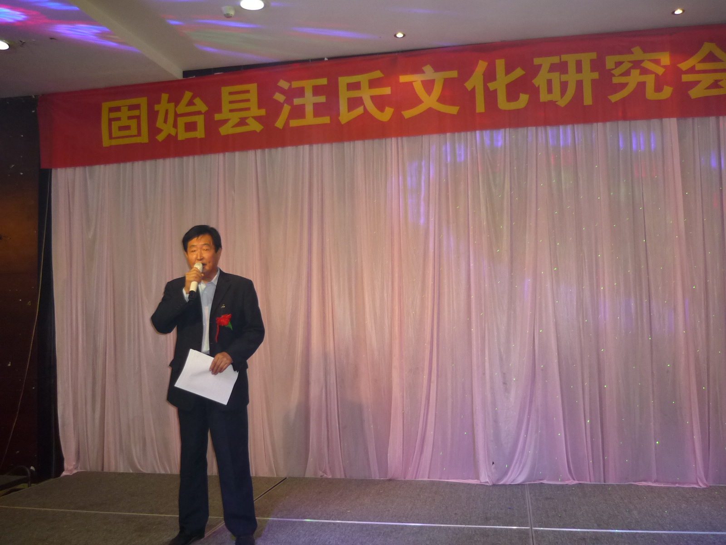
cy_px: 272
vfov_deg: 42.9
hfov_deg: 55.4
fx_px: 692
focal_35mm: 33
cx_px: 363
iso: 200
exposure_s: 1/30
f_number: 2.8
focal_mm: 5.5
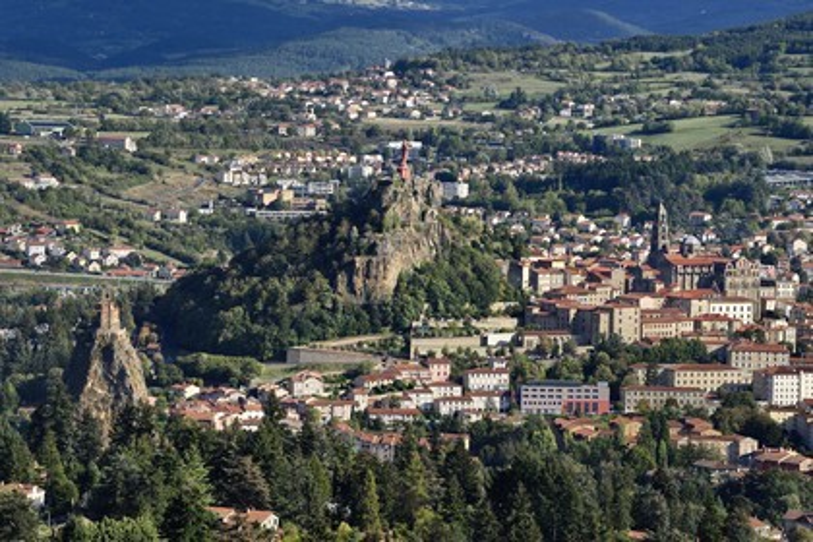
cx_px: 406
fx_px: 4516
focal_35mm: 200
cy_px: 271
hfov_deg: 10.3
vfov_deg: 6.9
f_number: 11
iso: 200
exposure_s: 1/250
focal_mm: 200
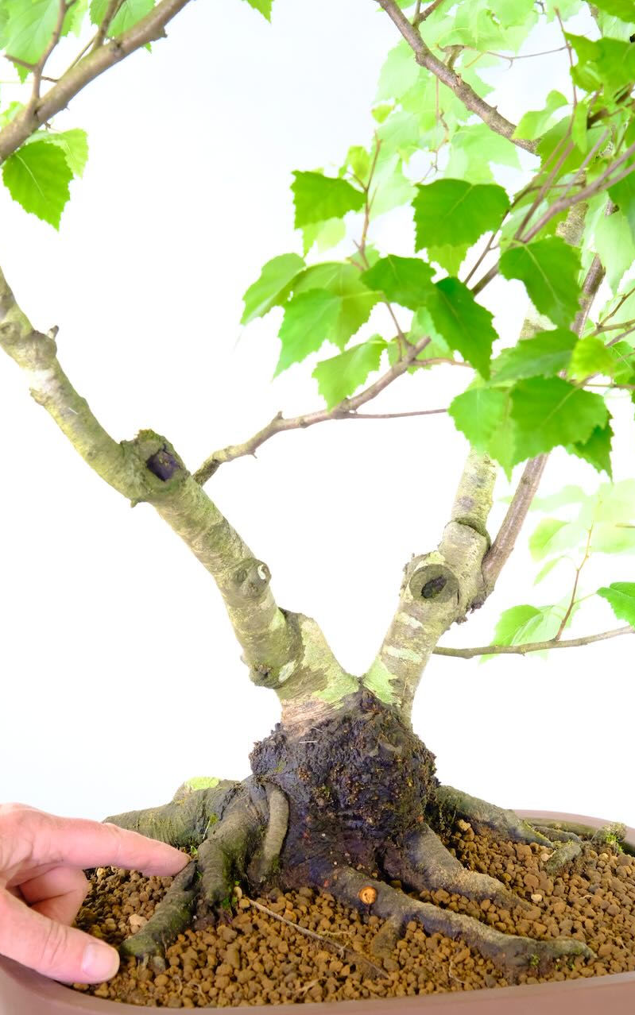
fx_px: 2685
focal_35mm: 97
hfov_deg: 13.5
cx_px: 320
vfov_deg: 21.4
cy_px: 508
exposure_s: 1/25
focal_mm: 63
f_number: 8
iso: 3200
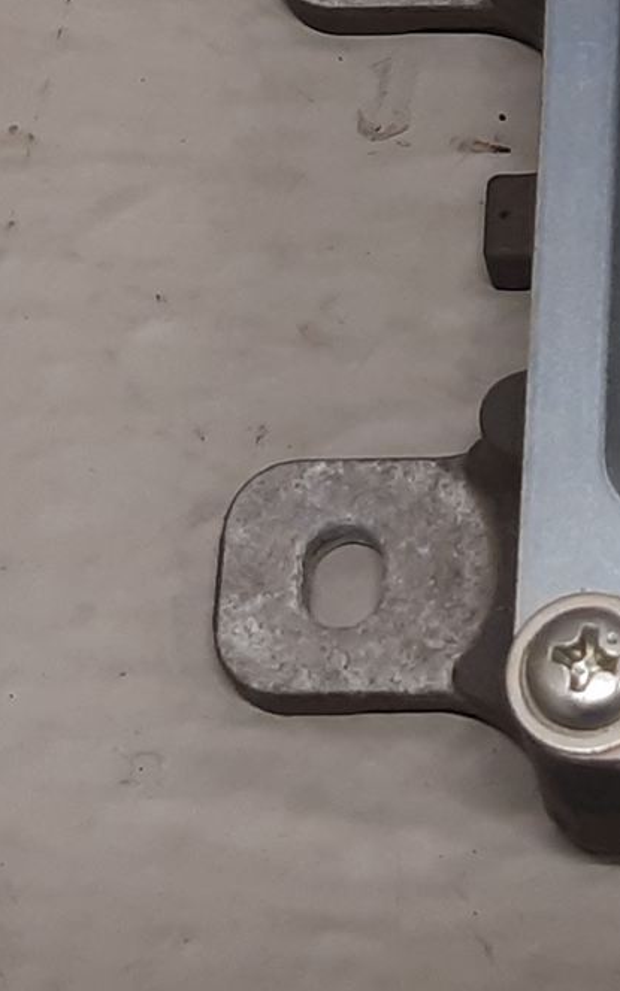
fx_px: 2298
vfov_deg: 23.3
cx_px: 881
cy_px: -10
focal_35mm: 85
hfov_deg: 14.5
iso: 80
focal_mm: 3.93
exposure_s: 1/50
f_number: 1.7
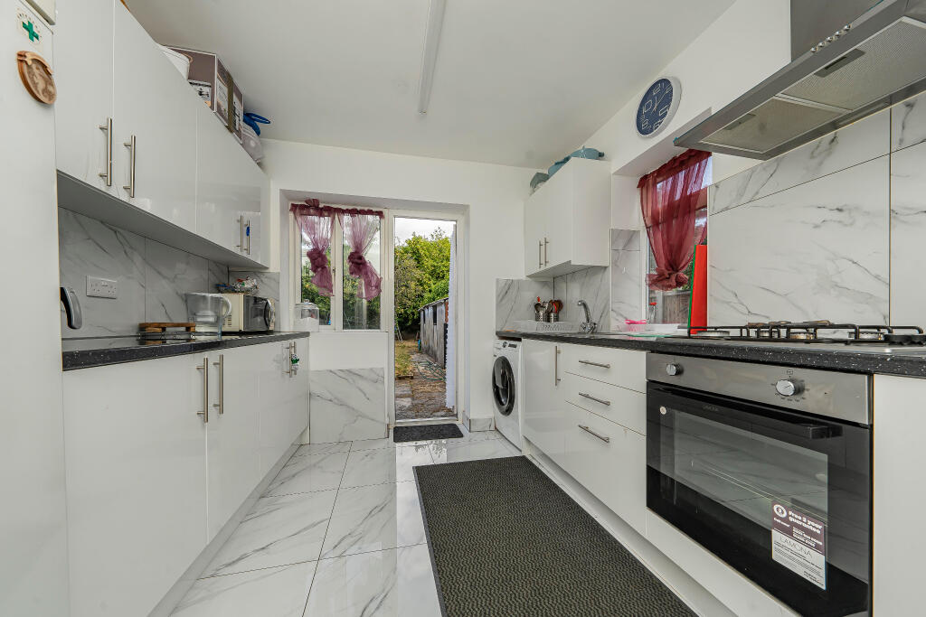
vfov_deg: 90.0
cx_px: 463
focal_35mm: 12
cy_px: 308
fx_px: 309
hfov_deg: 112.6
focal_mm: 12
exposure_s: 1/160
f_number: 9
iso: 320
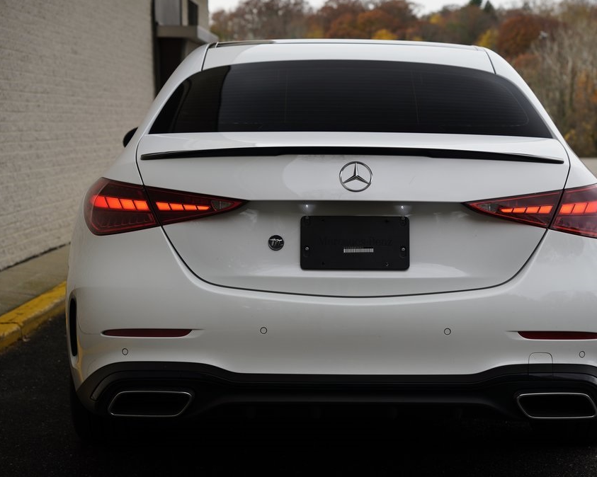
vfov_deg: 20.8
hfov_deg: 25.8
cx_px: 348
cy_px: 237
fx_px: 1300
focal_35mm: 74
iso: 100
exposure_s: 1/125
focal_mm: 43
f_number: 4
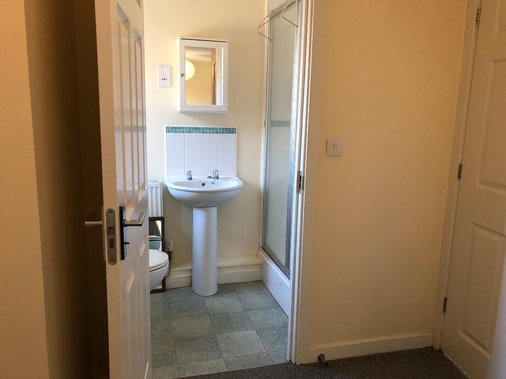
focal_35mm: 28
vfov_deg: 49.7
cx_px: 253
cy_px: 190
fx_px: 409
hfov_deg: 63.4
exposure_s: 1/17
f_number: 1.8
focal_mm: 4
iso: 50
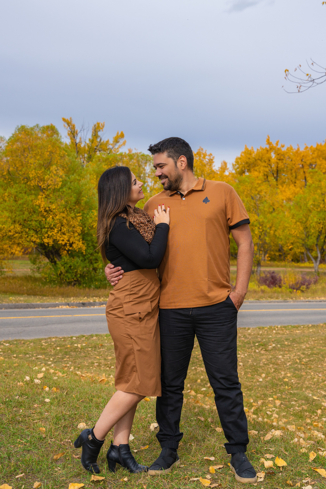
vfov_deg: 42.7
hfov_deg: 29.2
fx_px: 626
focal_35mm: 46
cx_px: 163
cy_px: 244
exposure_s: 1/1250
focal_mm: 46.1
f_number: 5.6
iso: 320
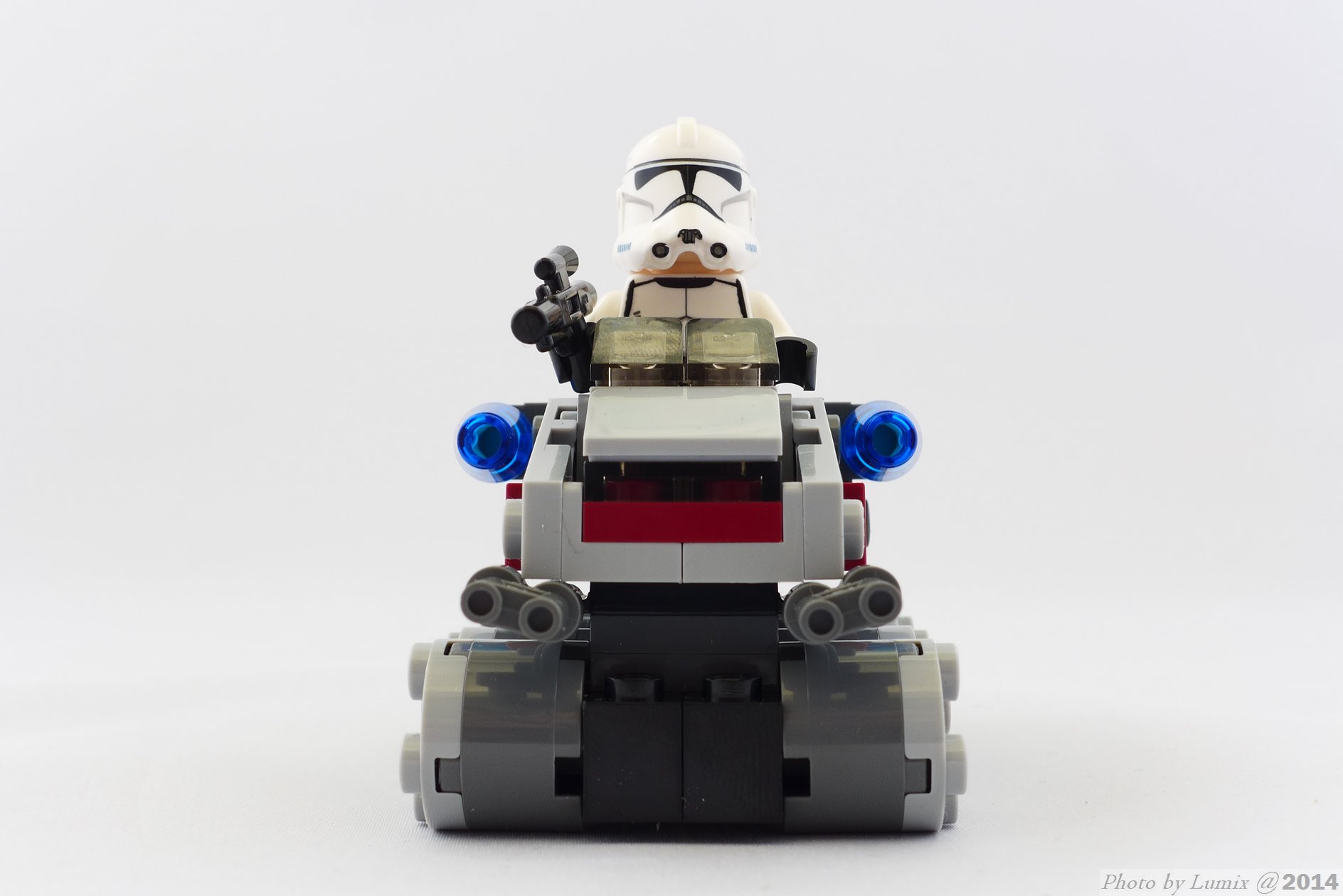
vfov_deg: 27.0
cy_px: 448
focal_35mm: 50
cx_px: 672
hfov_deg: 39.6
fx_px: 1866
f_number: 4.5
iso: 80
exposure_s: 1/10
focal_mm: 9.8
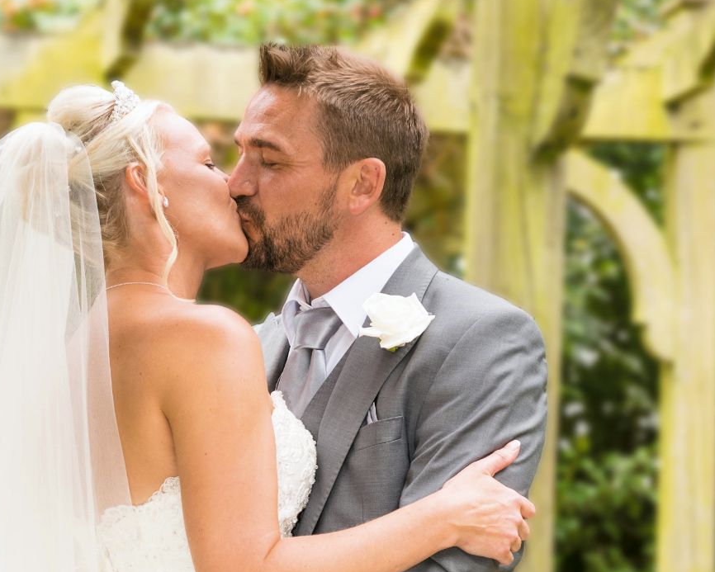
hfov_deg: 17.0
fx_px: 2391
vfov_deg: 13.5
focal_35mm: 113
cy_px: 511
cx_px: 304
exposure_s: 1/125
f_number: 4.5
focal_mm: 58
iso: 320
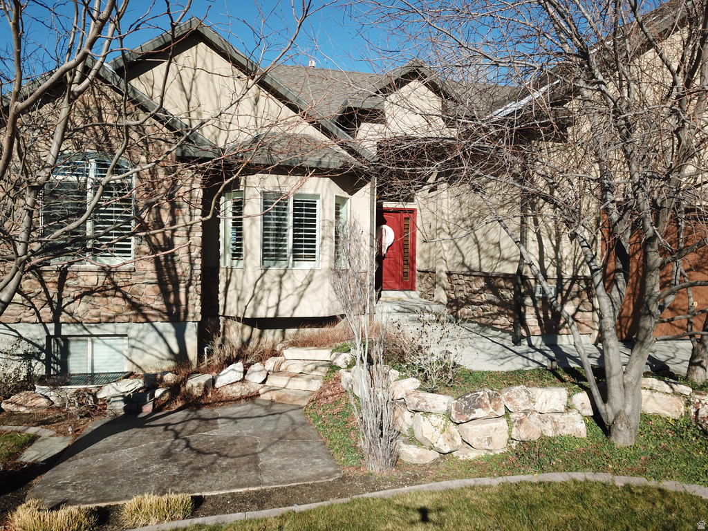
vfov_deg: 53.1
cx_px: 354
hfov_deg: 67.3
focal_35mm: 26
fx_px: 532
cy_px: 266
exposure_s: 1/1339
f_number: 2.2
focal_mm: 4.73
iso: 100
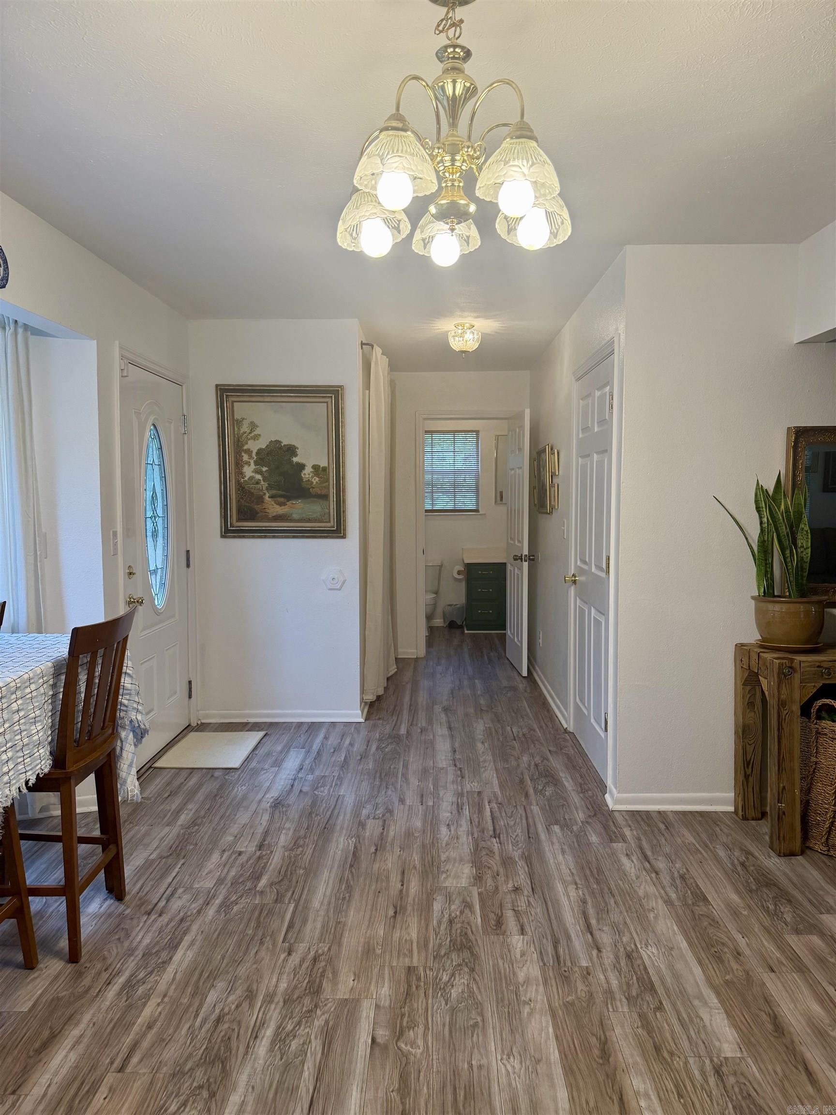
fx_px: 773
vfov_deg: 71.6
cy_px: 558
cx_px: 418
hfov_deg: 56.8
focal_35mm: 24
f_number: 1.78
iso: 160
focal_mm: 6.76
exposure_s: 1/226
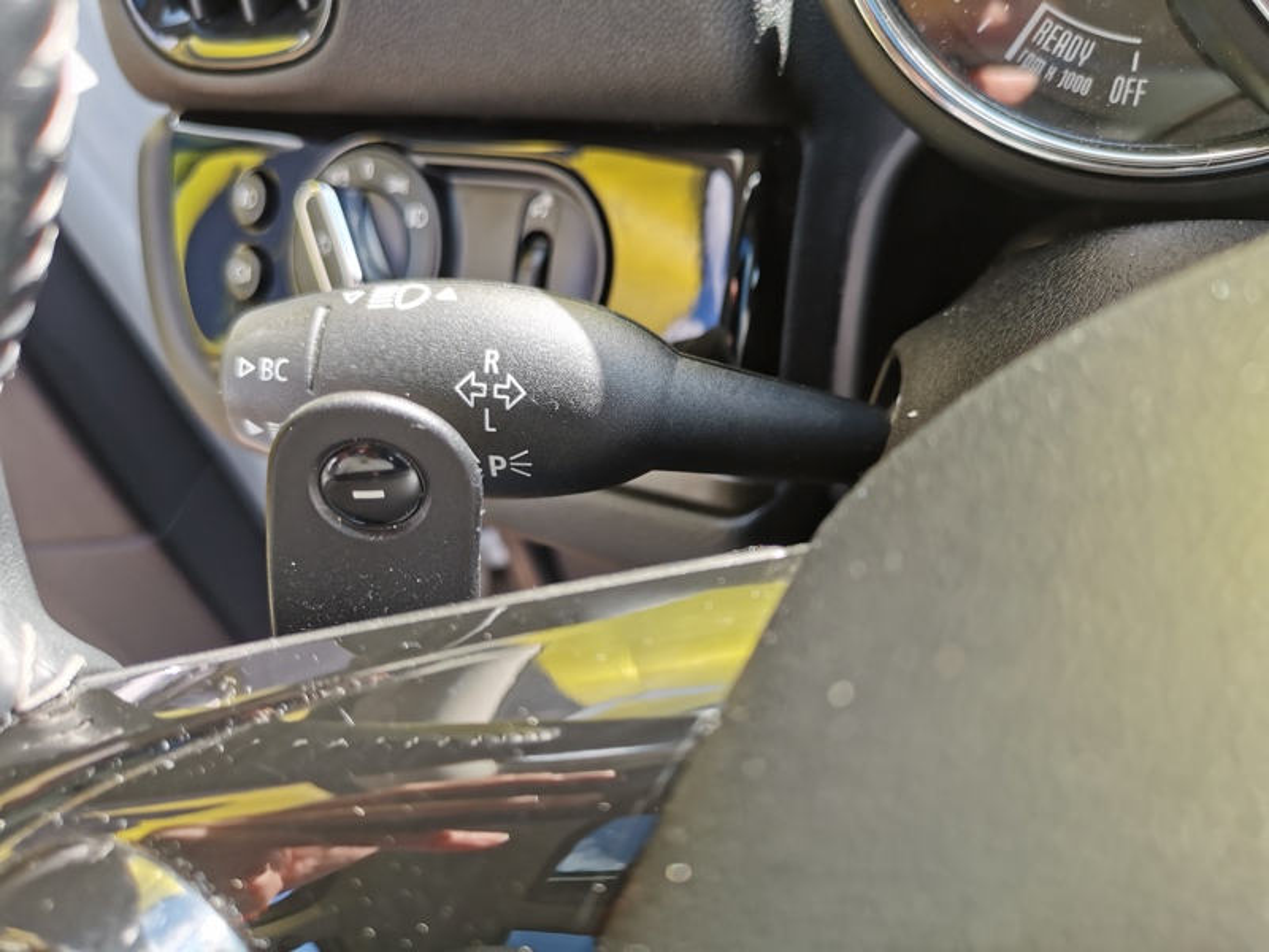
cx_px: 634
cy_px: 476
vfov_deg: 51.4
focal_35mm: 27
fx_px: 990
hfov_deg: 65.3
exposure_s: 1/214
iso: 50
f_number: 1.8
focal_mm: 5.58
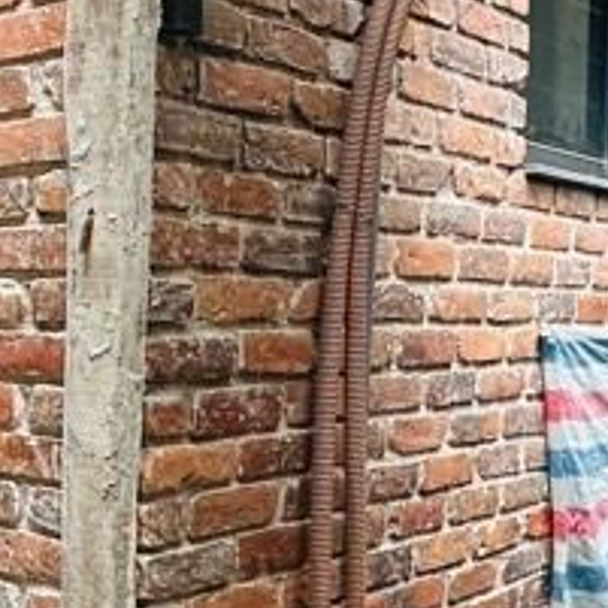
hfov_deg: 26.3
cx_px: 45
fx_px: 1252
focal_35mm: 63
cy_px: 357
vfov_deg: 27.3
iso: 320
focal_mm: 2.22
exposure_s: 1/99
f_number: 2.2
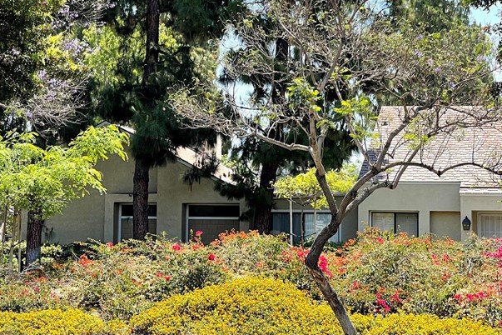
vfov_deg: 12.0
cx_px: 212
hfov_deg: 18.1
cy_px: 37
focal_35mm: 113
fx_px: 1576
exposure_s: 1/399
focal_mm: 7.5
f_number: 2.2
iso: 20
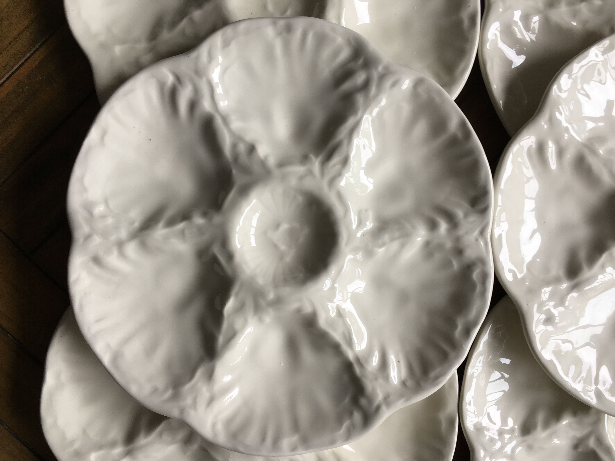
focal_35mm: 29
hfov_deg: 61.7
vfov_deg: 48.2
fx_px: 515
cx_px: 308
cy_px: 230
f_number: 2.2
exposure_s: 1/50
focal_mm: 4.15
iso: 25
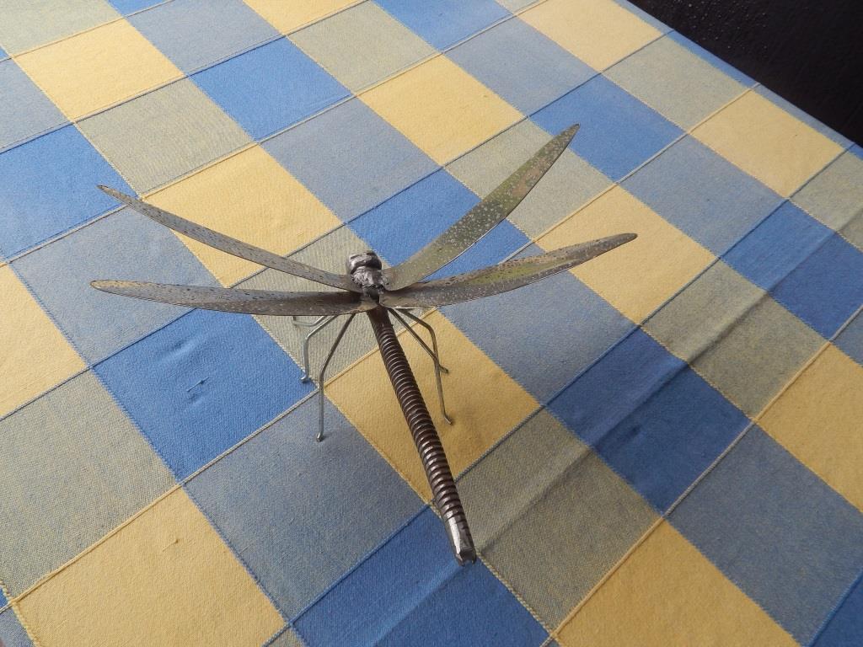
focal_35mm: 31
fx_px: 773
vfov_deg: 45.4
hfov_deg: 58.4
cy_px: 324
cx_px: 432
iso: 125
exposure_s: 1/160
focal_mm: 5.6
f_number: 3.2
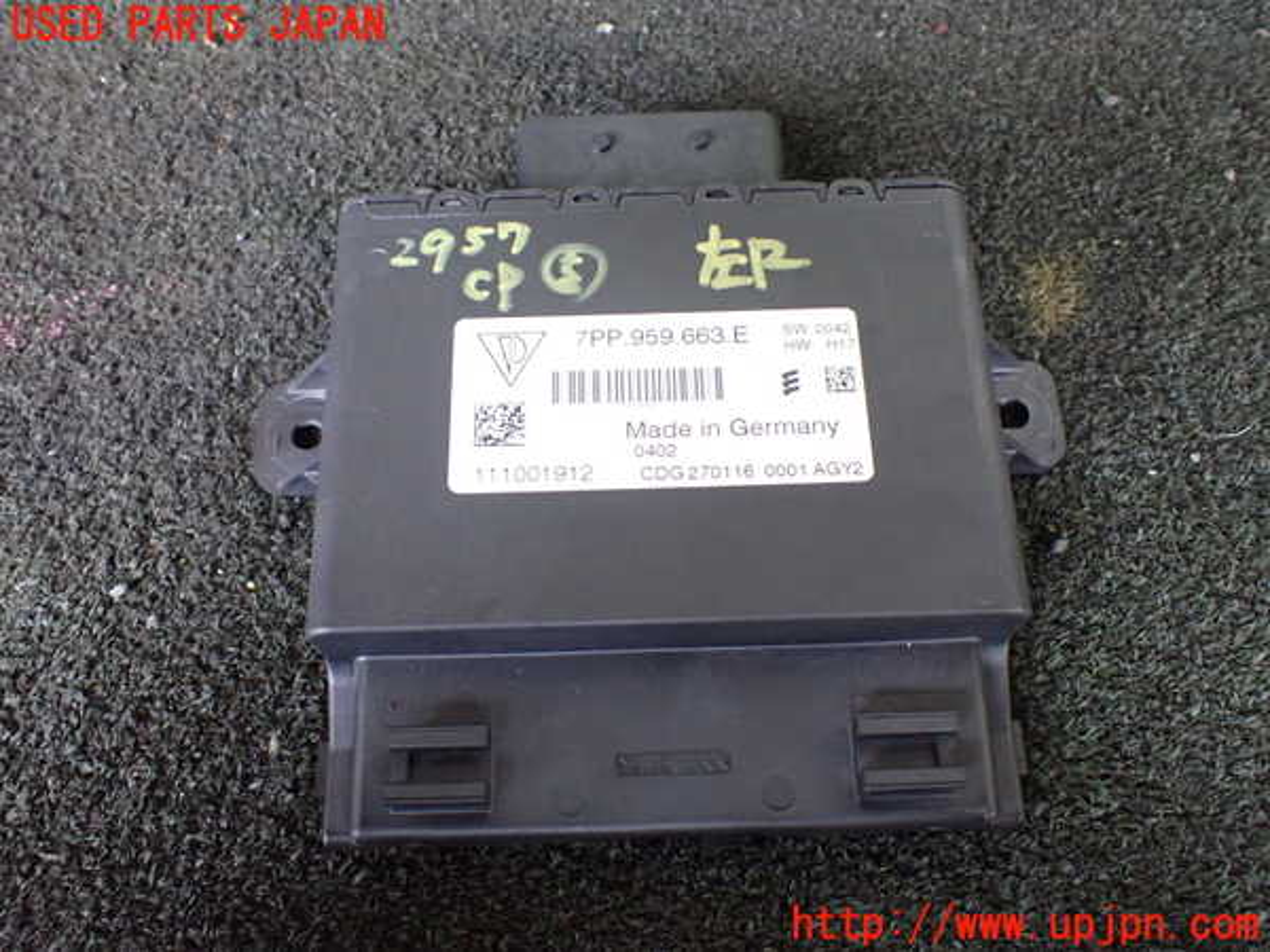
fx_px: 1101
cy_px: 476
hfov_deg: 60.0
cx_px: 635
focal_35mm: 30
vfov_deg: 46.8
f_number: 2.3
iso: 800
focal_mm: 5.4
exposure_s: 1/80
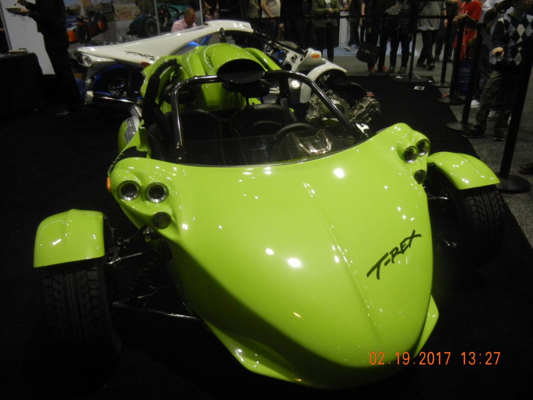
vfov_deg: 46.8
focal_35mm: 30
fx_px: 462
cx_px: 266
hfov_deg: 60.0
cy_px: 200
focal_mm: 5.4
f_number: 3.5
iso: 640
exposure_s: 1/226
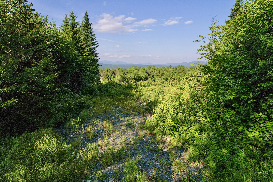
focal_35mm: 22
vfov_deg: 57.2
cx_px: 136
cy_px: 91
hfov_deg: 78.6
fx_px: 167
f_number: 2.8
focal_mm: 8.38
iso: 100
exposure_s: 1/3200
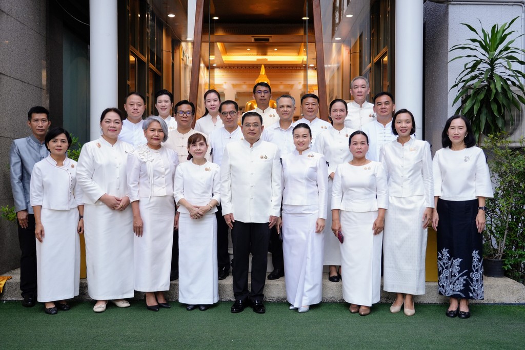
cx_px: 262
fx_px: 525
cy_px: 175
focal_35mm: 36
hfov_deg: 53.1
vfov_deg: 36.9
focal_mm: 36
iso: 1000
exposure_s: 1/160
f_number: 4
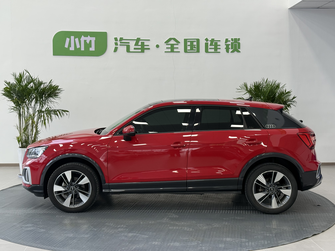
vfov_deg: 30.3
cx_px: 168
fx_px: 465
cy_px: 126
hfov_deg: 39.7
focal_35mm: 48
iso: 100
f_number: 1.78
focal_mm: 6.76
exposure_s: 1/98
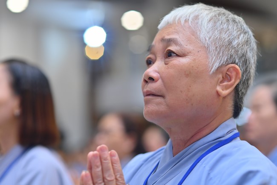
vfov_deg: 16.1
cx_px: 138
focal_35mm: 85
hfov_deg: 23.9
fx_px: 654
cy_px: 92
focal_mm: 85
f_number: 2.5
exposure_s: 1/200
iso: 320
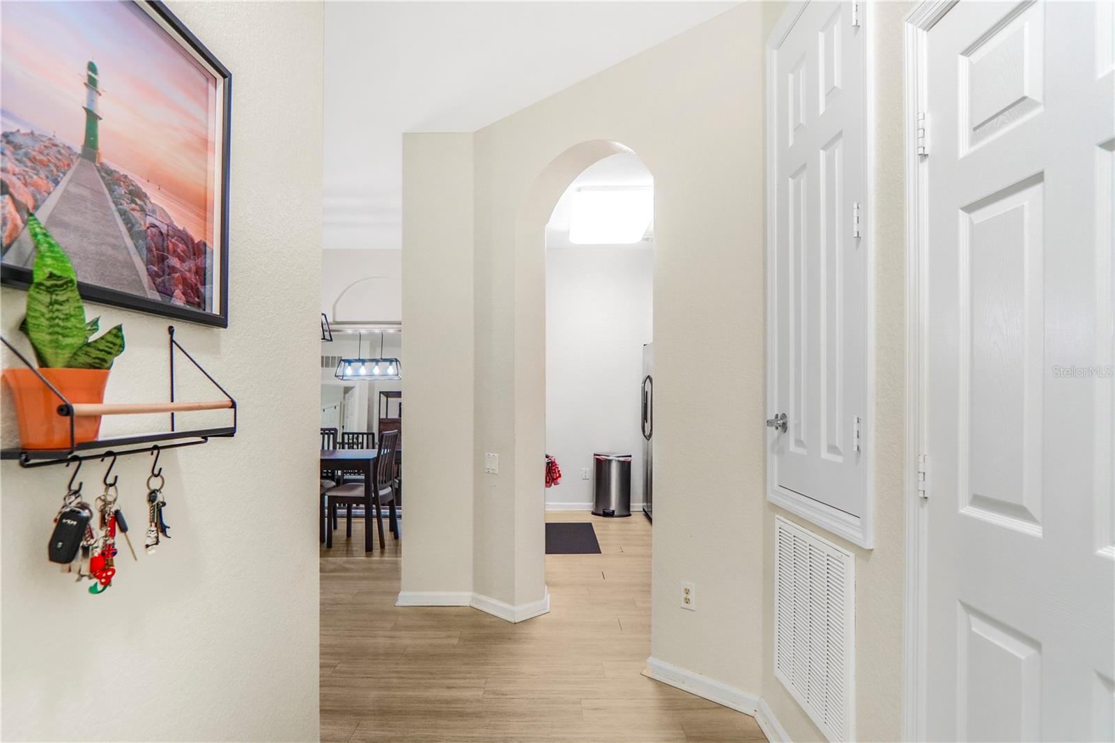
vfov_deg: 67.4
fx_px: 557
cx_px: 558
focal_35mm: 18
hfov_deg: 90.0
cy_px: 372
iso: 400
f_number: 2.8
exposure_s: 1/60
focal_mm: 12
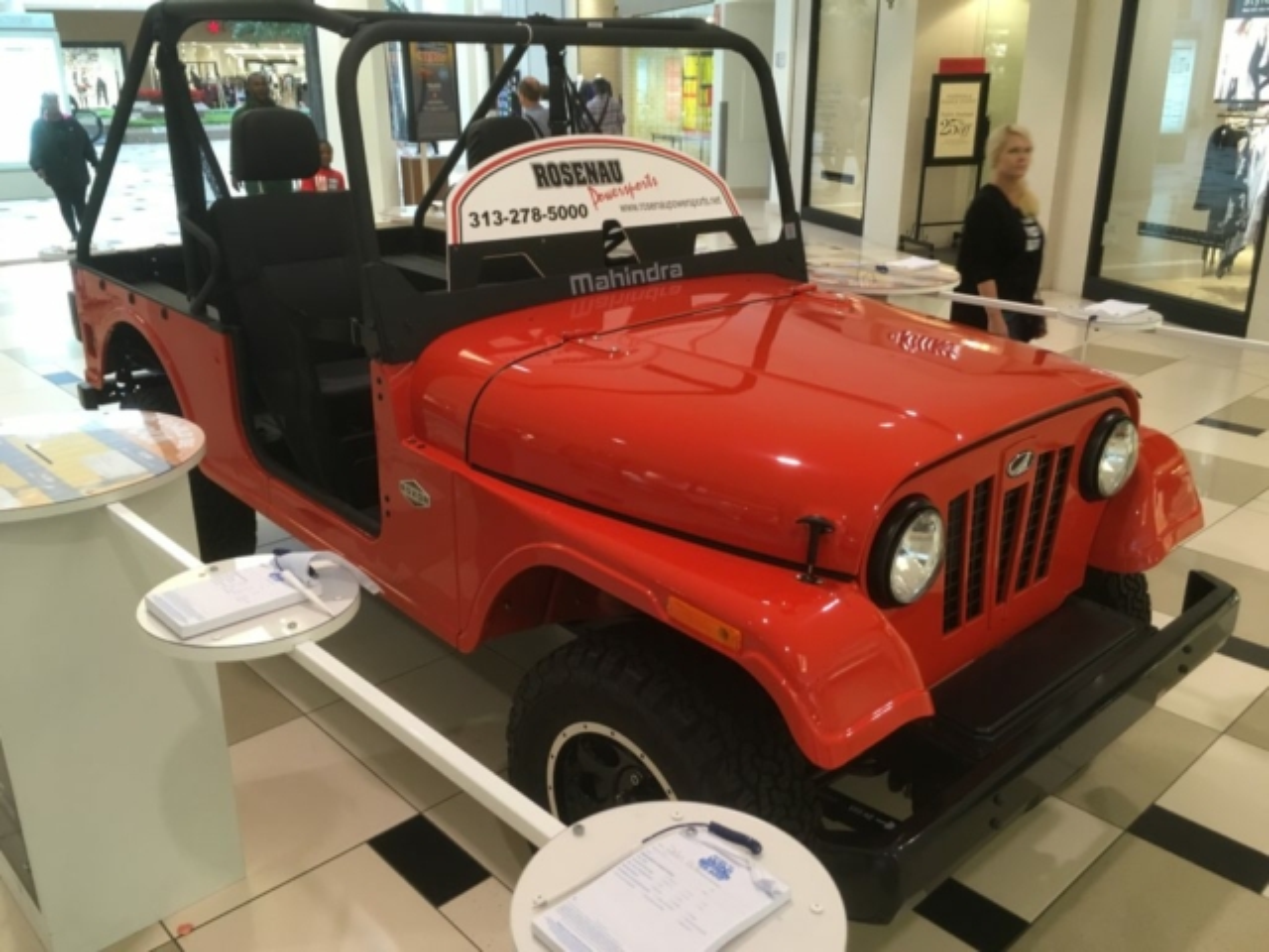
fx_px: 1063
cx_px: 634
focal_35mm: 29
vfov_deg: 48.2
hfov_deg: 61.7
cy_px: 476
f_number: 2.2
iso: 100
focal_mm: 4.15
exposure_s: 1/30
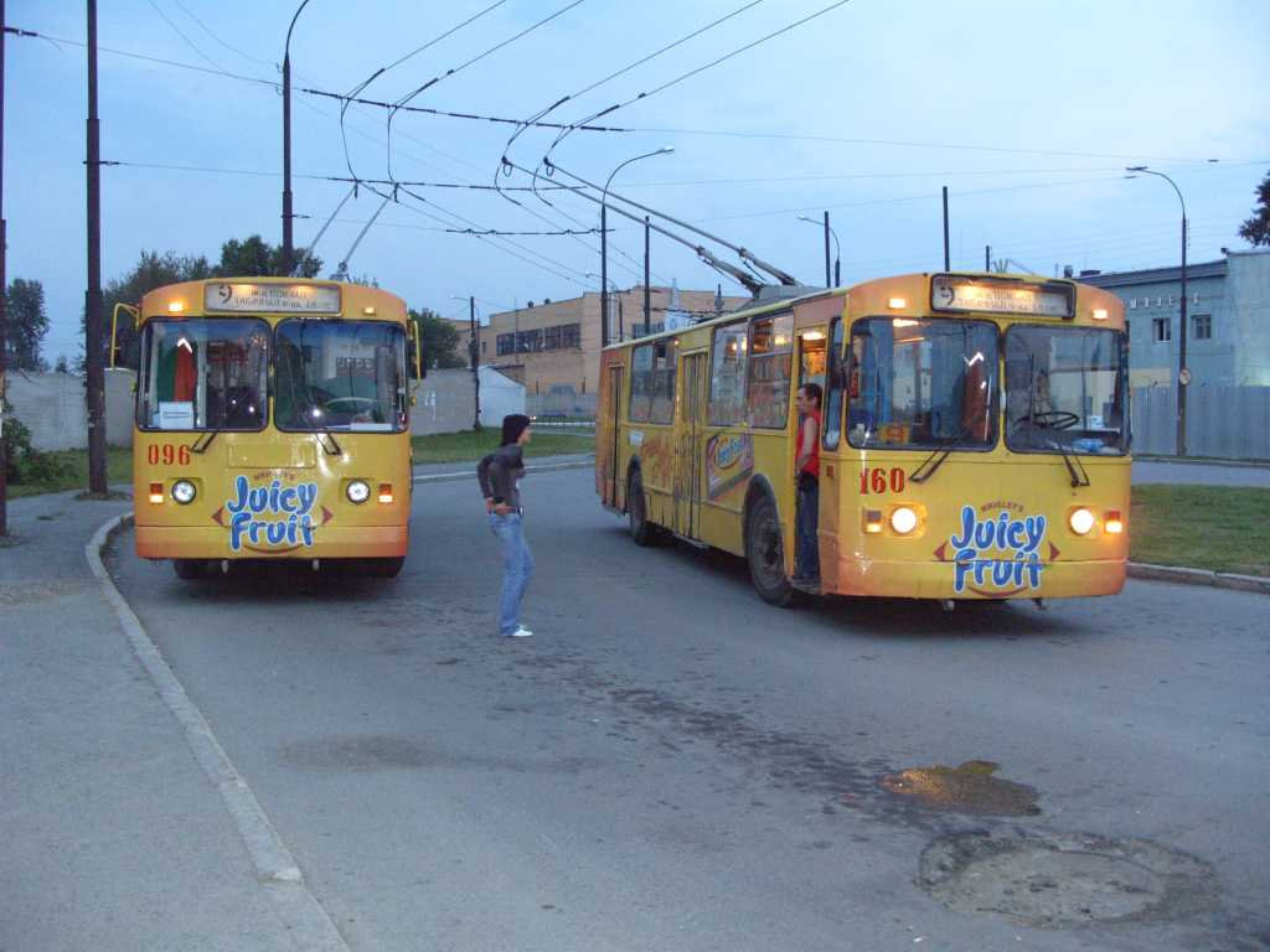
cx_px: 635
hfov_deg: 52.6
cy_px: 476
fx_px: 1284
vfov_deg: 40.7
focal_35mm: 35
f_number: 2.8
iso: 400
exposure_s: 1/45
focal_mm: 7.8
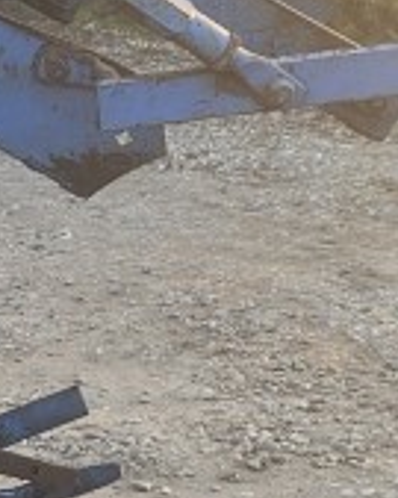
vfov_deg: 14.0
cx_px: -162
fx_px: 2004
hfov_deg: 11.0
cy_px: 451
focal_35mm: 136
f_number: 1.8
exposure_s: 1/70
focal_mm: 5.4
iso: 25
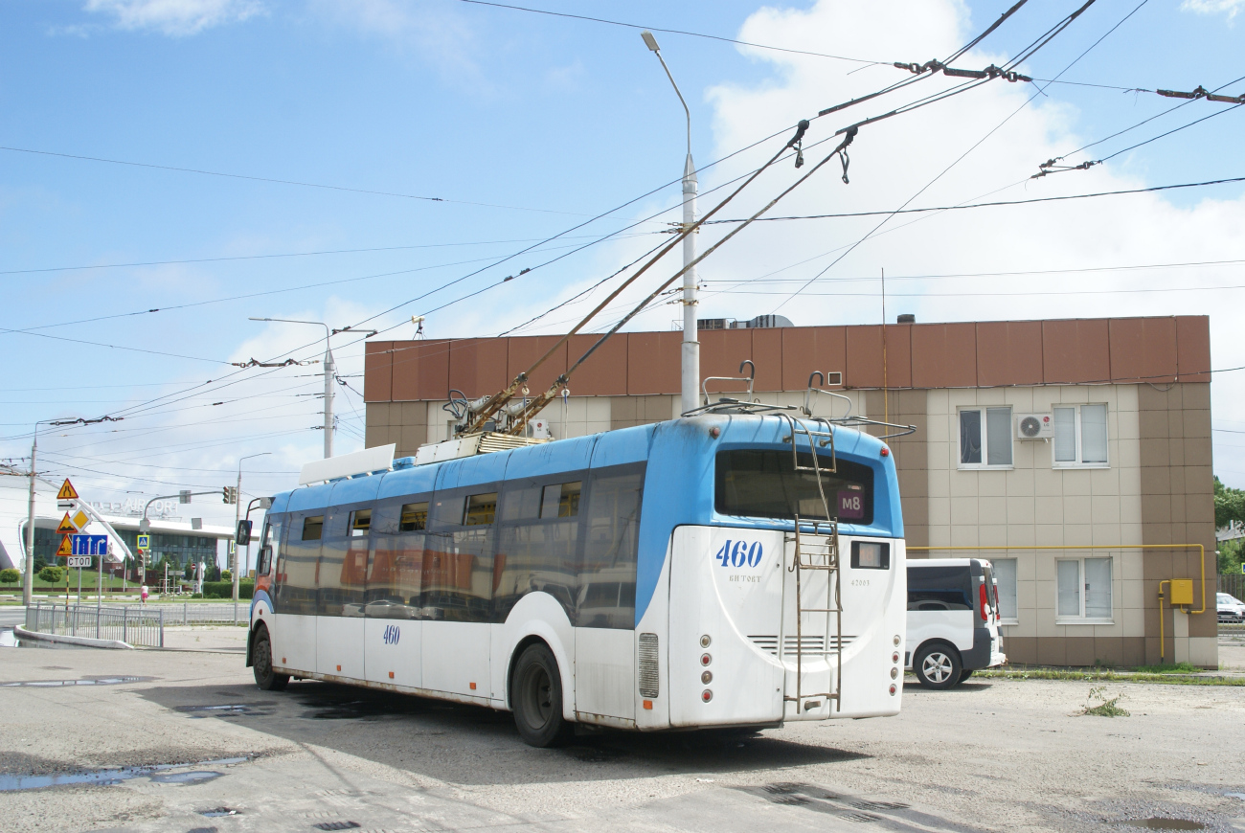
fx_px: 1246
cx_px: 622
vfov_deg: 37.0
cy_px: 416
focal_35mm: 36
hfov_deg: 53.1
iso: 100
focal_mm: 24
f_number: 10
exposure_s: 1/250
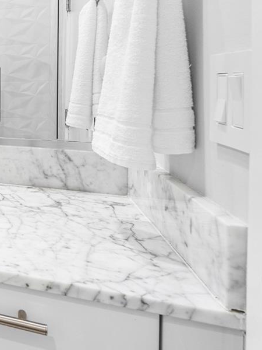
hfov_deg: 22.4
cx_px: -199
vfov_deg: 44.1
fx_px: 414
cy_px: 82
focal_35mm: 41
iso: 400
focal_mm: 16
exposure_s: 1/2.5
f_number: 8
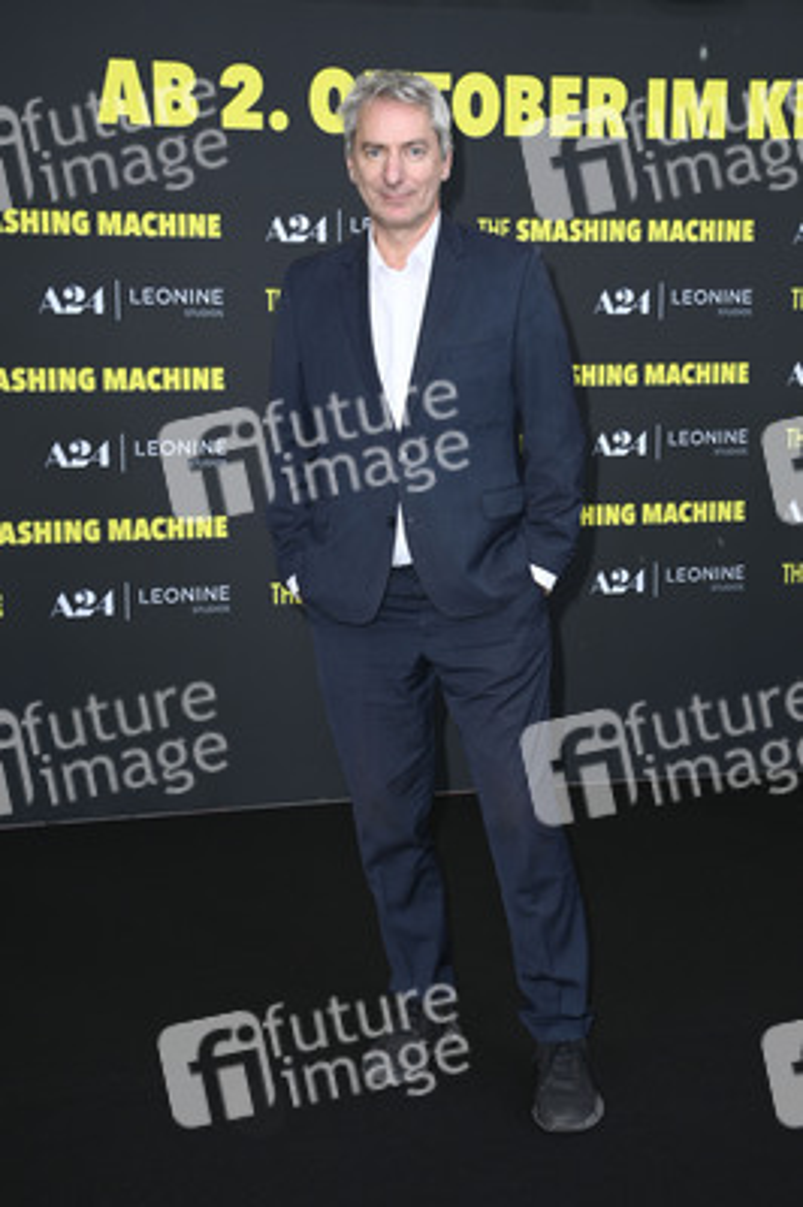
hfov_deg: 24.6
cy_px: 604
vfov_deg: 36.3
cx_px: 402
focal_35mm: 55
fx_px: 1843
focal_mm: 55
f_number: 5.6
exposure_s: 1/250
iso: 640
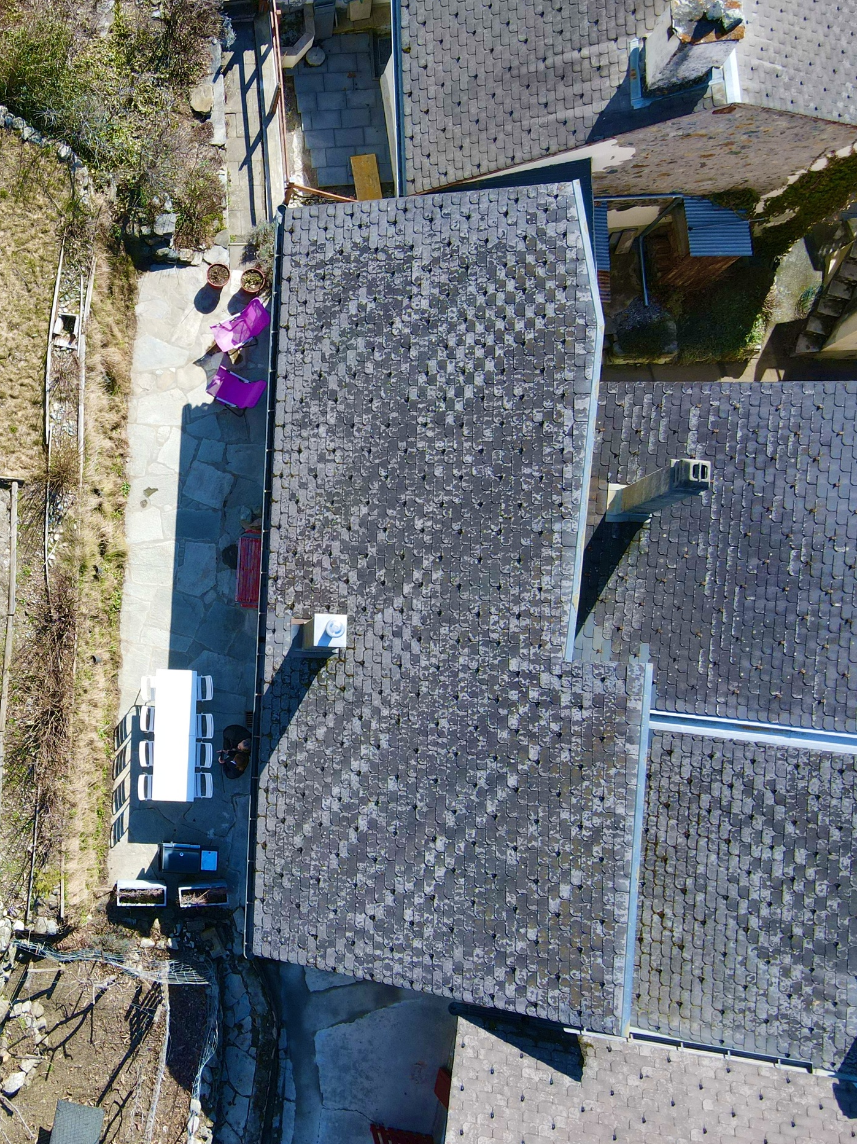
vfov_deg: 55.4
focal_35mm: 33
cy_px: 568
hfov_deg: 40.4
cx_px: 120
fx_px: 1090
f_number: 2.8
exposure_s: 1/320
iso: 100
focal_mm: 4.5
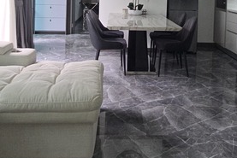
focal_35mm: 39
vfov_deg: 31.4
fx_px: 257
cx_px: 123
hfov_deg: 49.5
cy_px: -3
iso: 64
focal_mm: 2.2
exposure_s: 1/100
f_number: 2.2
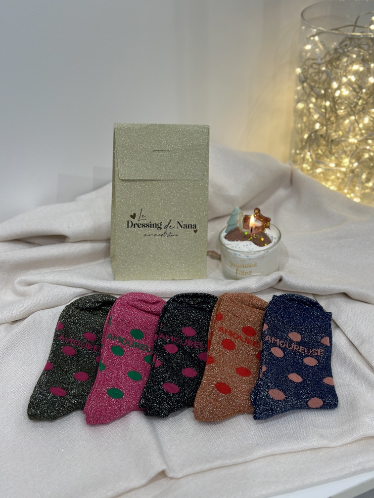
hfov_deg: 30.3
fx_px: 691
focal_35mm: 48
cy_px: 249
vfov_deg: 39.7
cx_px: 187
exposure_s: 1/308
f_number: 1.78
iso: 80
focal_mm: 6.86
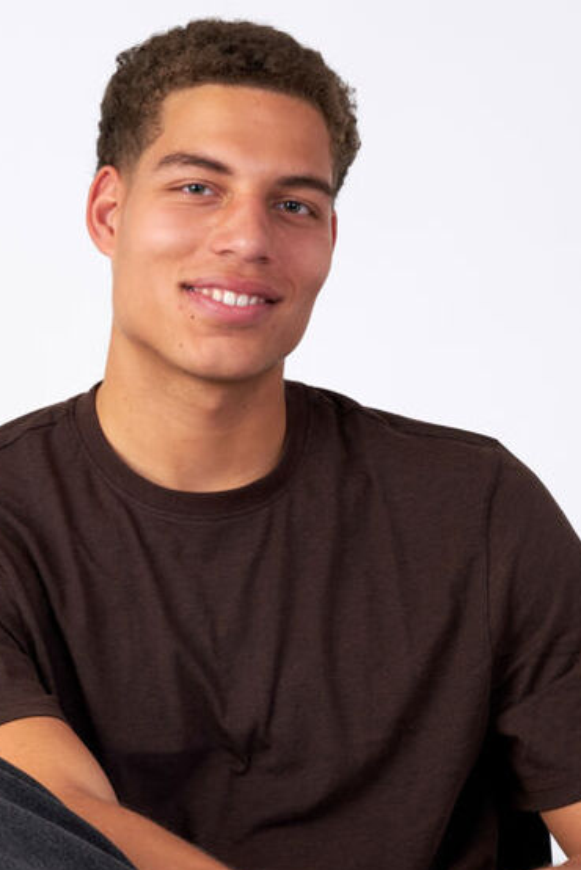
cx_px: 220
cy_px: 748
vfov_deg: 13.2
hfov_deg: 8.9
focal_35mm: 154
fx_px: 3723
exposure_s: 1/160
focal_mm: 56
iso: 160
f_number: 8
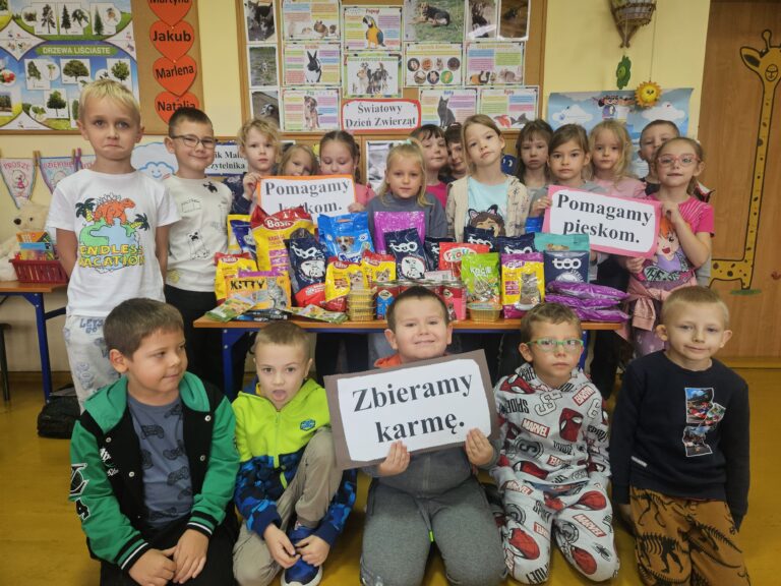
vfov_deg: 58.9
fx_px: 519
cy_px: 293
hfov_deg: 73.9
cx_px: 390
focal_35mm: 23
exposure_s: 1/100
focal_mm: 5.4
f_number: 1.8
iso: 125
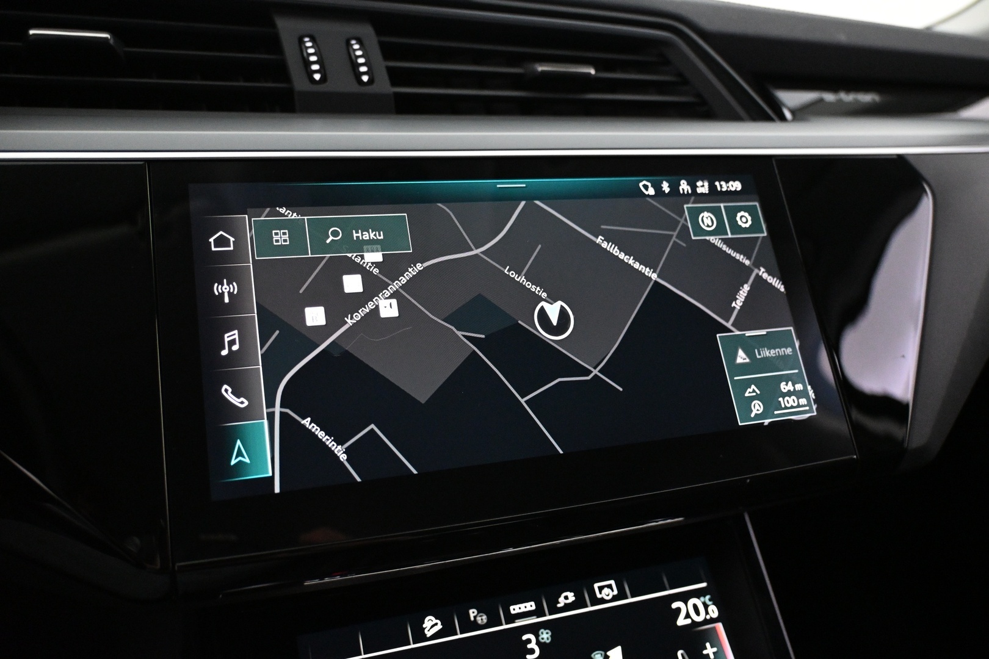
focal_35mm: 29
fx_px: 803
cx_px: 494
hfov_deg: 63.2
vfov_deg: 44.6
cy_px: 330
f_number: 3.8
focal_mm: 19.5
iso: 4000
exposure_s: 1/60
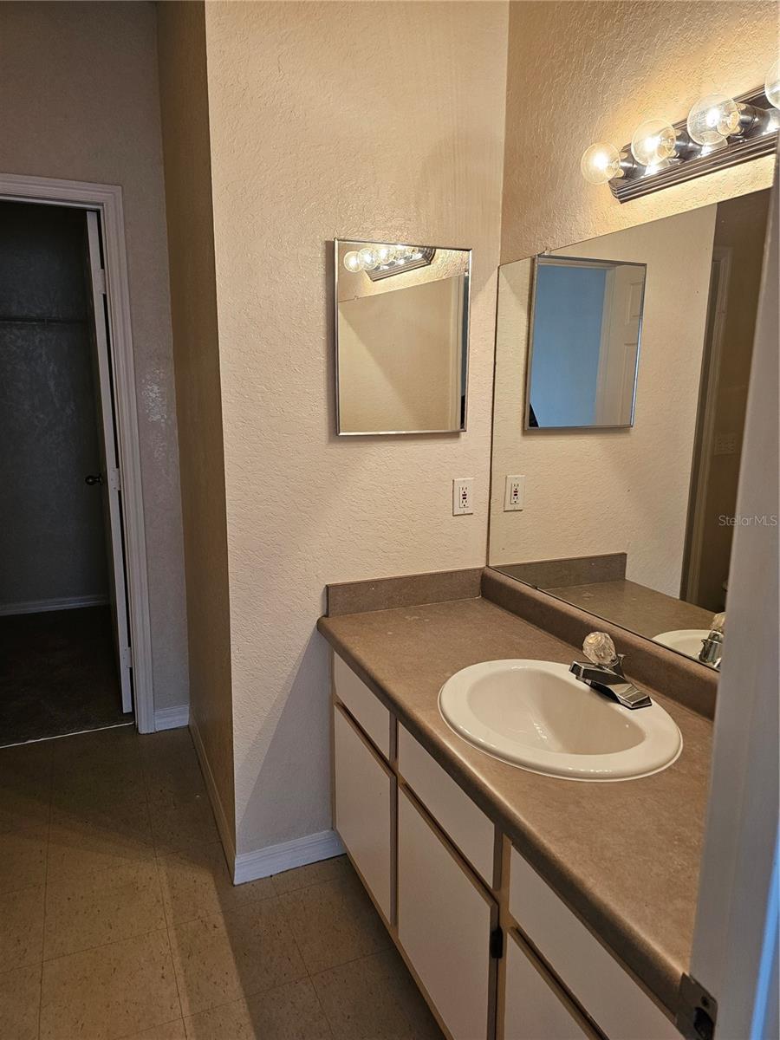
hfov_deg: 58.9
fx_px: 691
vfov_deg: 73.9
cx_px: 390
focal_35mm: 23
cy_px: 520
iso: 250
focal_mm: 6.3
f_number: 1.7
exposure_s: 1/120
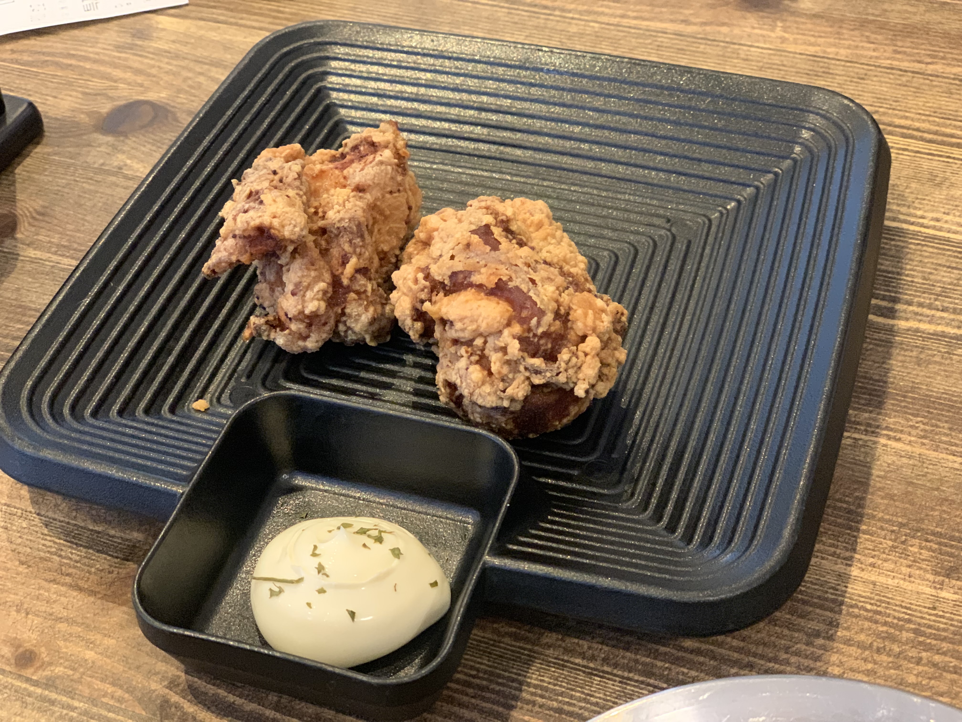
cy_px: 361
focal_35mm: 52
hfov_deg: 36.8
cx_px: 481
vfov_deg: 28.0
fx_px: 1445
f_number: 2.4
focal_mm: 6
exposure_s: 1/30
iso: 640
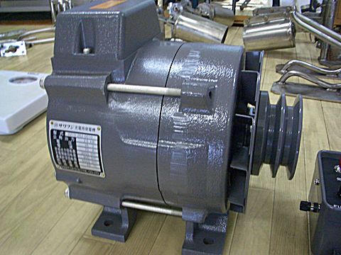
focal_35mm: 35
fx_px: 345
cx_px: 170
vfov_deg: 40.7
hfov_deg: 52.6
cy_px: 128
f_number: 2.6
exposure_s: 1/20
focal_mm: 5.8
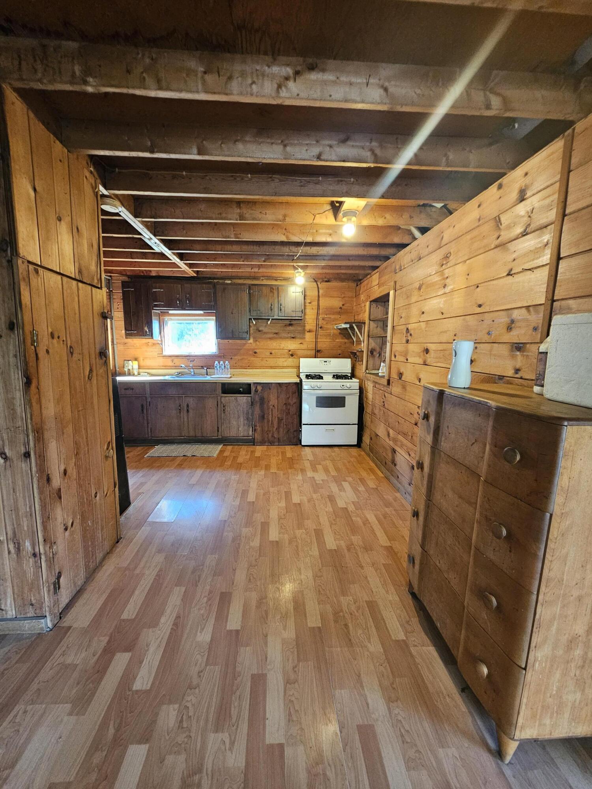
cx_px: 296
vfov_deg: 106.2
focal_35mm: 13
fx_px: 296
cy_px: 394
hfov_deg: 89.9
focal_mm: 2.2
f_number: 2.2
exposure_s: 1/30
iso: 400
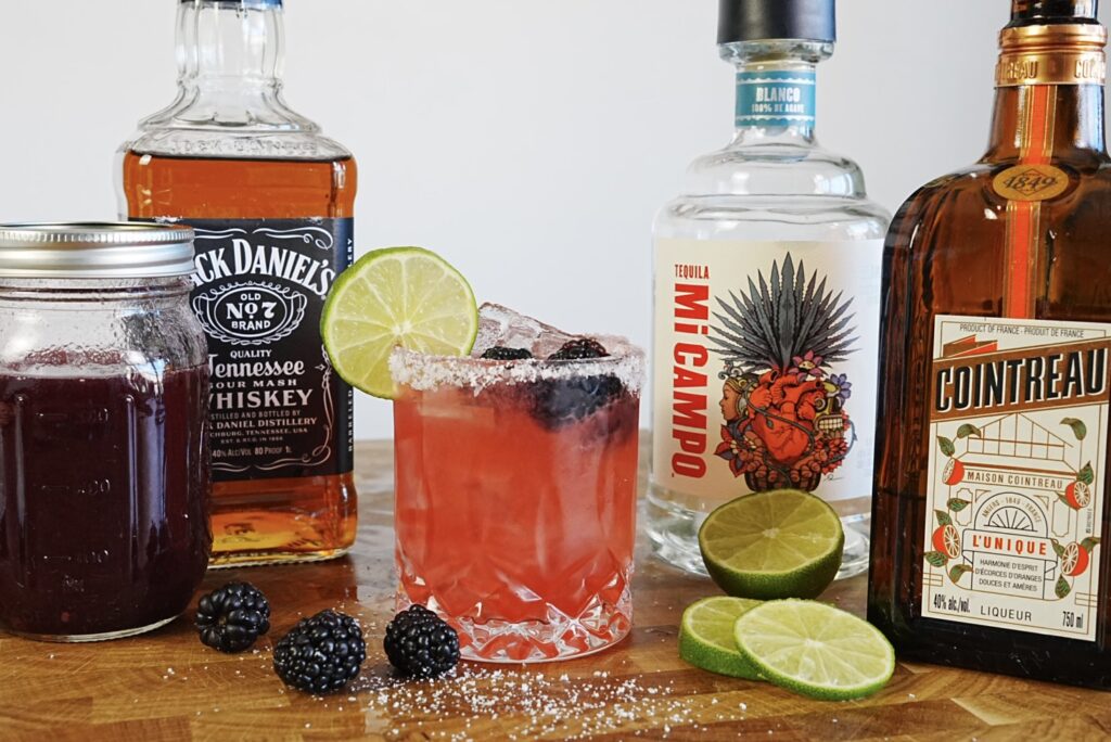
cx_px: 556
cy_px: 371
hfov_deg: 48.1
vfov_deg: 33.2
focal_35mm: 40
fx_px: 1246
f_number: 6.3
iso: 1000
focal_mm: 26.9
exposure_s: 1/80
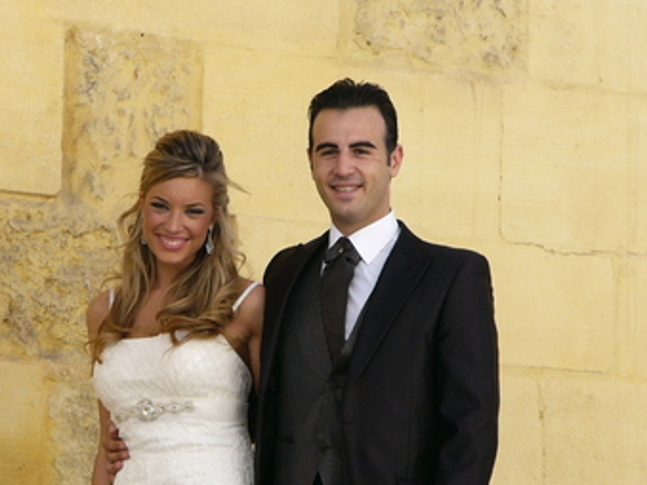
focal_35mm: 247
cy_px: 327
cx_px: 269
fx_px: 4615
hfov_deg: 8.0
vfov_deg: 6.0
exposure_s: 1/320
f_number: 4
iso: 50
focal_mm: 21.2
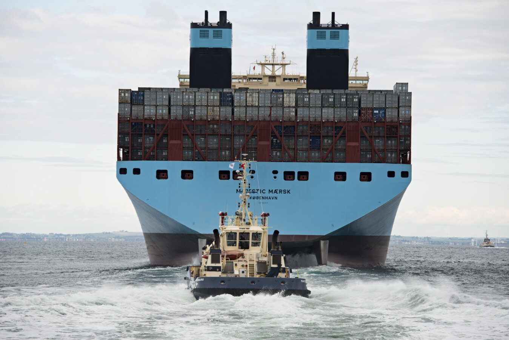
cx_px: 254
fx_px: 2333
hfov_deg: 12.4
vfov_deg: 8.3
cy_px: 170
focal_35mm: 165
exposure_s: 1/200
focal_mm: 165
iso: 100
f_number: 7.1
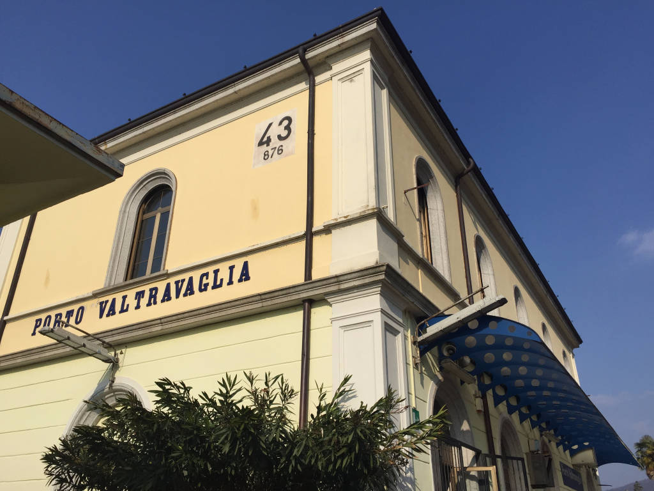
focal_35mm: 29
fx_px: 548
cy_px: 246
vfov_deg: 48.2
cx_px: 327
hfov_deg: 61.7
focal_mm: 4.15
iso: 32
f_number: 2.2
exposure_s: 1/3968
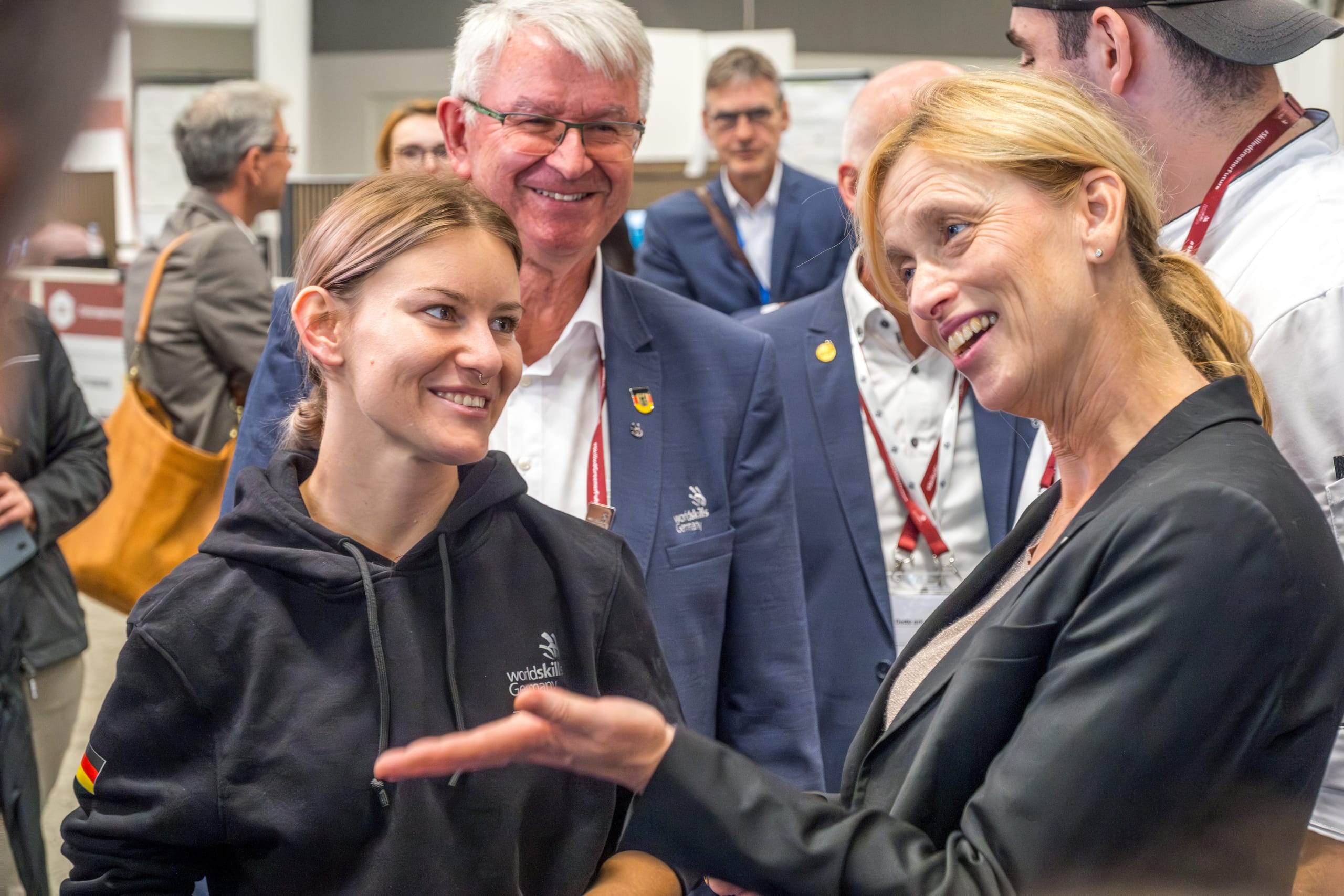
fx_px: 2651
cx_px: 672
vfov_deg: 19.2
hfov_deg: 28.5
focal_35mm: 71
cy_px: 448
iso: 6400
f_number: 4.5
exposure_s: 1/160
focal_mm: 47
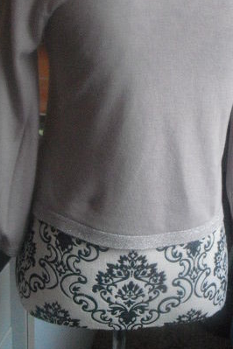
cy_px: 136
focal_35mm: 60
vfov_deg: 33.3
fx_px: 582
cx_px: 142
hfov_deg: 22.6
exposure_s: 1/25
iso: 800
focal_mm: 6.3
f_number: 3.1
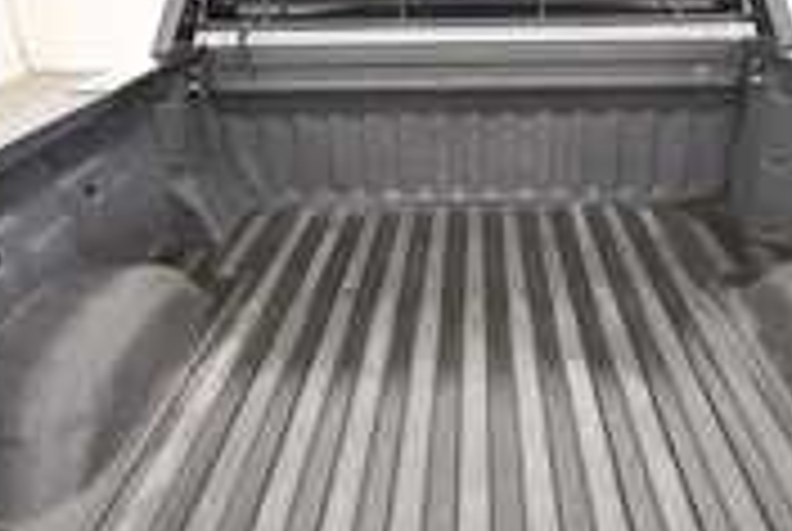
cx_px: 472
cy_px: 241
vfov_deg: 39.0
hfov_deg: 55.3
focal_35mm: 34
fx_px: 749
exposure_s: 1/125
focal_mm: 10
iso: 1400
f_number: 4.5
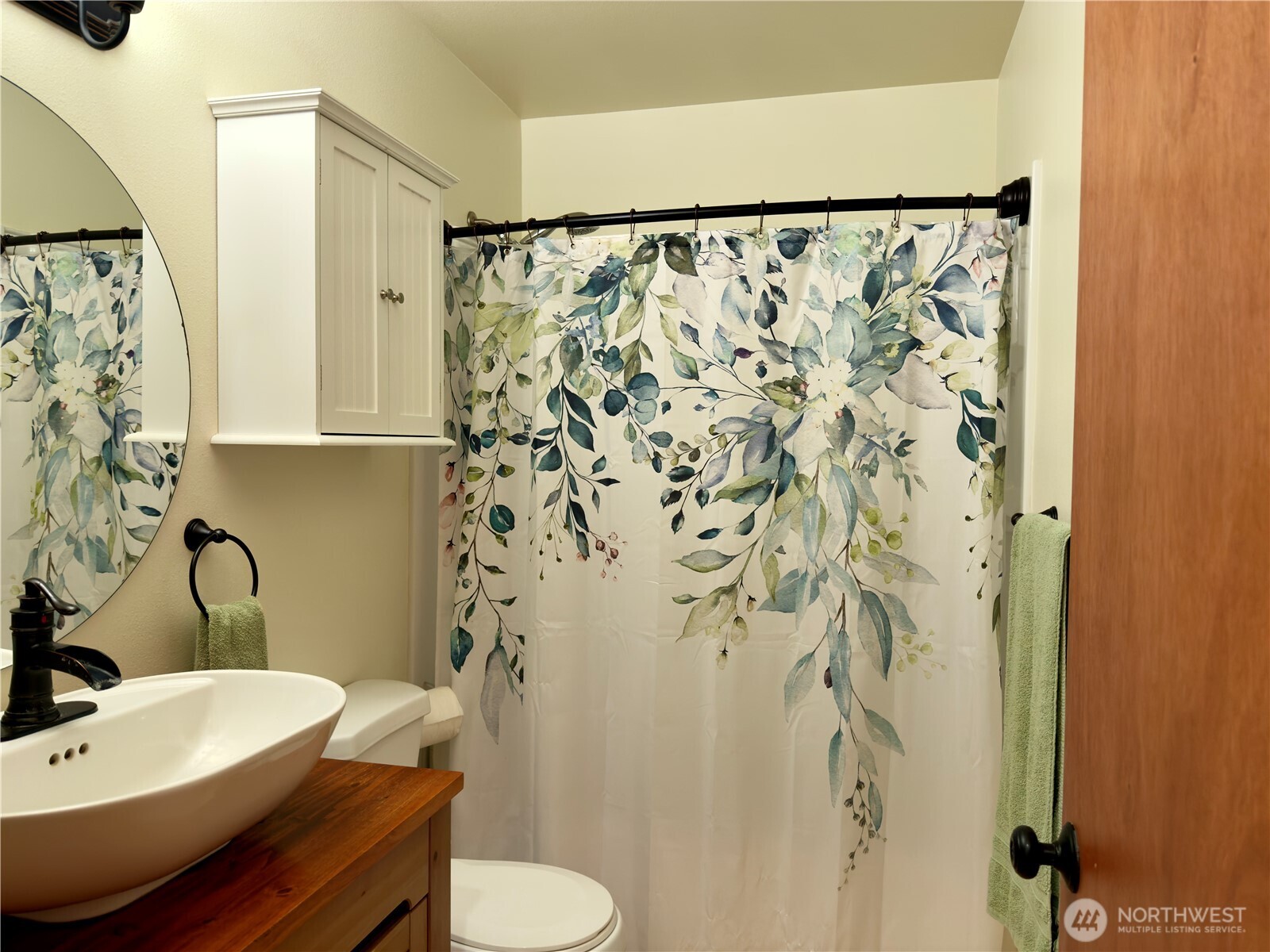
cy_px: 476
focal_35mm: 24
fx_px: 881
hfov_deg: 71.6
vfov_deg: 56.8
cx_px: 635
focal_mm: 6.76
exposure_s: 1/60
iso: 160
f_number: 1.78
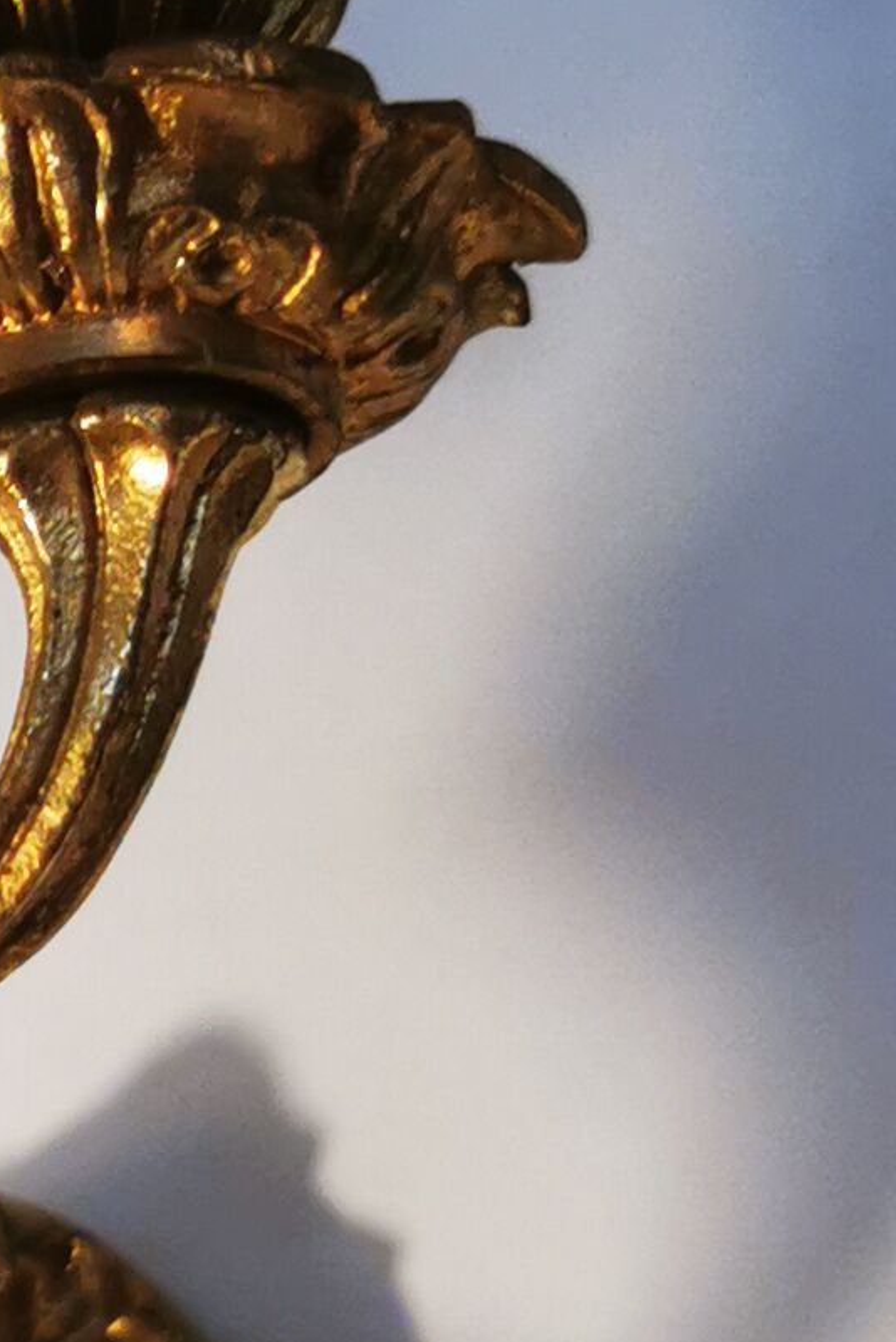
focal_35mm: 128
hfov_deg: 10.2
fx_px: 4774
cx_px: -594
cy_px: 736
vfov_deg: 16.0
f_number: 1.6
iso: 160
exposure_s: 1/50
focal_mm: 5.56
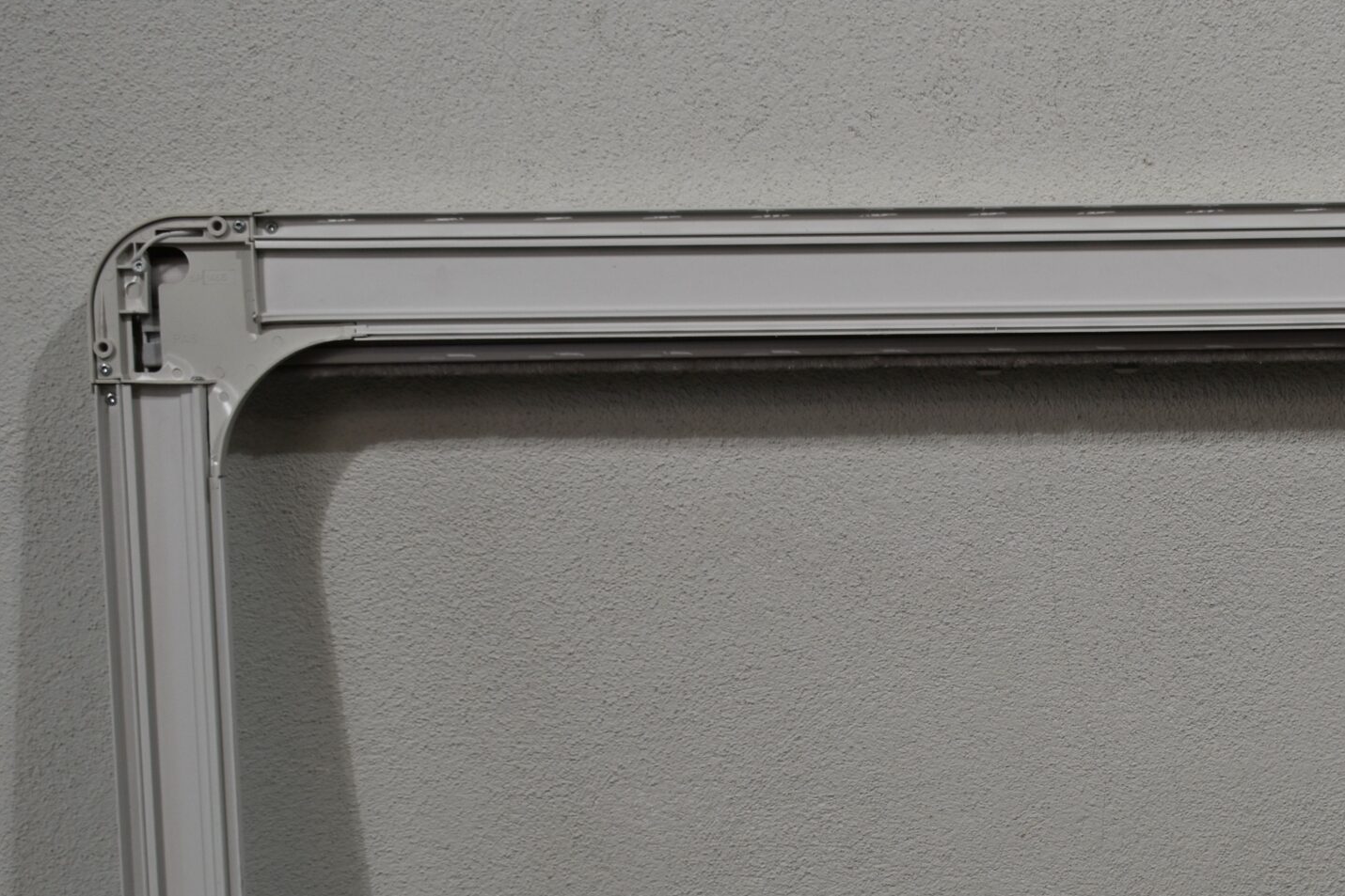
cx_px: 1083
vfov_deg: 17.3
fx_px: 2910
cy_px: 750
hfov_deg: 25.6
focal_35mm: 78
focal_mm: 29
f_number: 5.6
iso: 220
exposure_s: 1/125
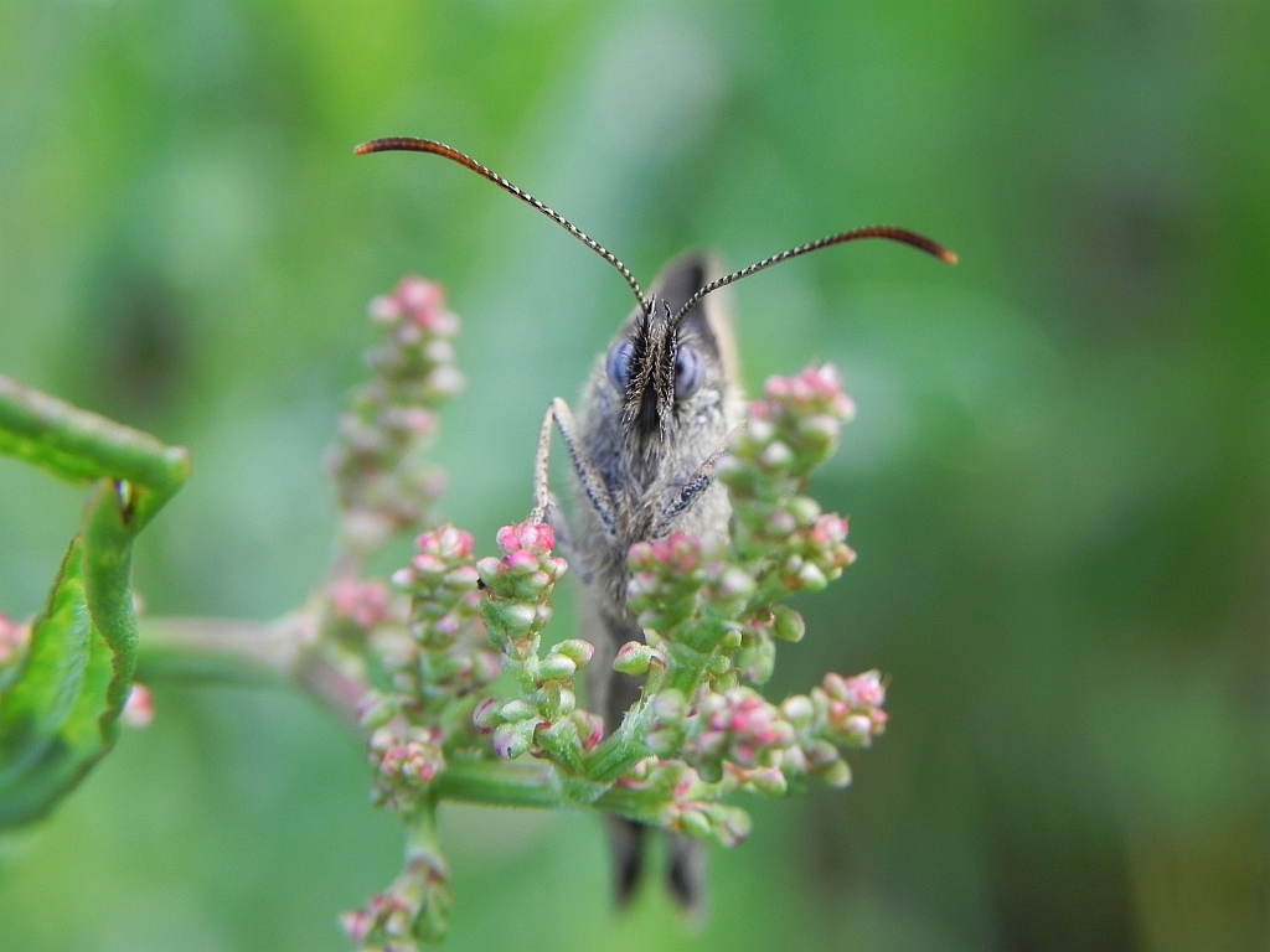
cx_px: 635
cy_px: 476
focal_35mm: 105
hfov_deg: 18.7
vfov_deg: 14.1
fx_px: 3852
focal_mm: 18.8
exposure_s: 1/69
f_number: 4
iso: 160
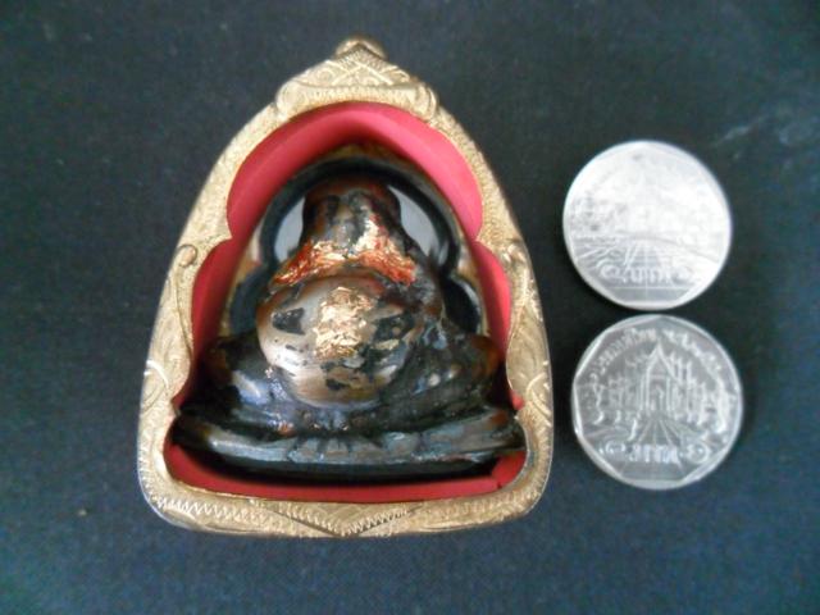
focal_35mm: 27
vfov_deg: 51.4
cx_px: 410
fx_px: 640
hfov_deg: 65.3
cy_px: 308
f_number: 3.5
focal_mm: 4.9
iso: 640
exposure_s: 1/20
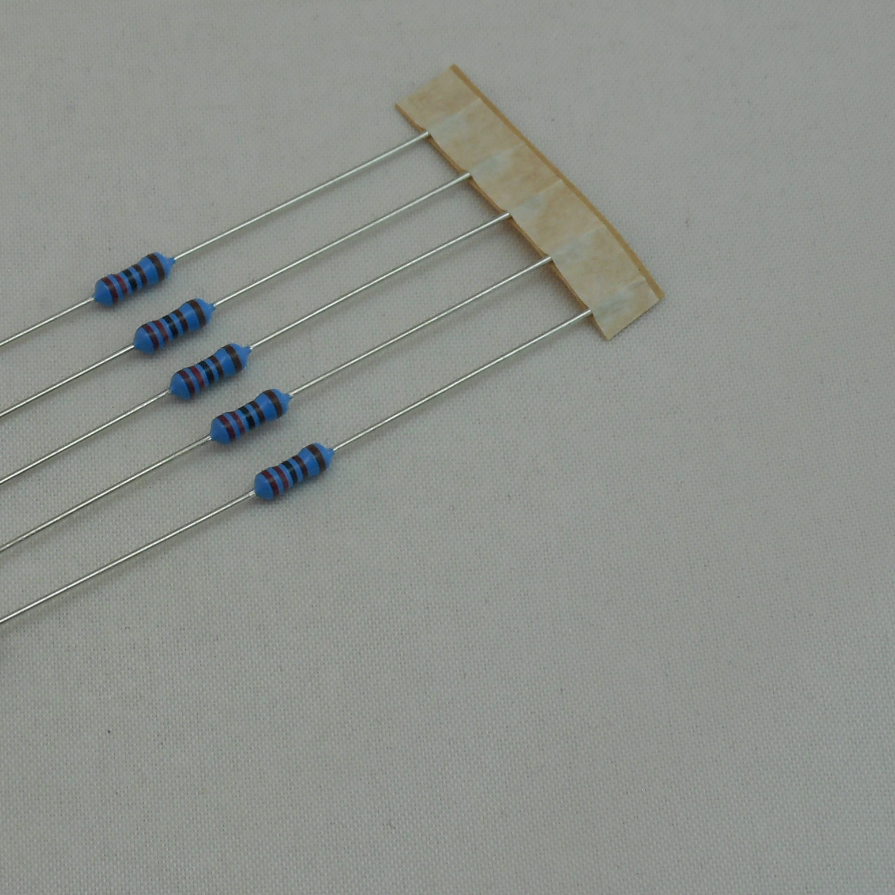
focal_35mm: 160
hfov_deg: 10.9
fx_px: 4680
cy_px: 387
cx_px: 151
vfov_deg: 10.9
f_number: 5.5
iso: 80
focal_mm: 13.8
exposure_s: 1/50
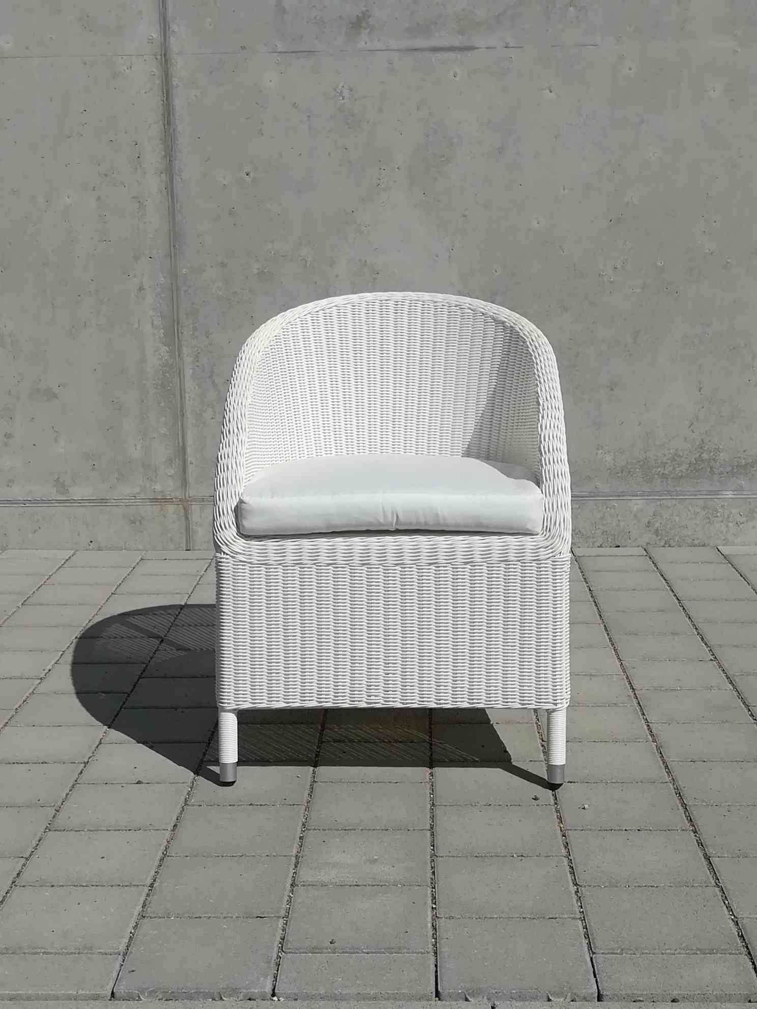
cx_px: 378
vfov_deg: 38.2
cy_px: 504
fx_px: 1458
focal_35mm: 50
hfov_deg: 29.1
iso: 50
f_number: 2.2
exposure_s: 1/2865
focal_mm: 3.83
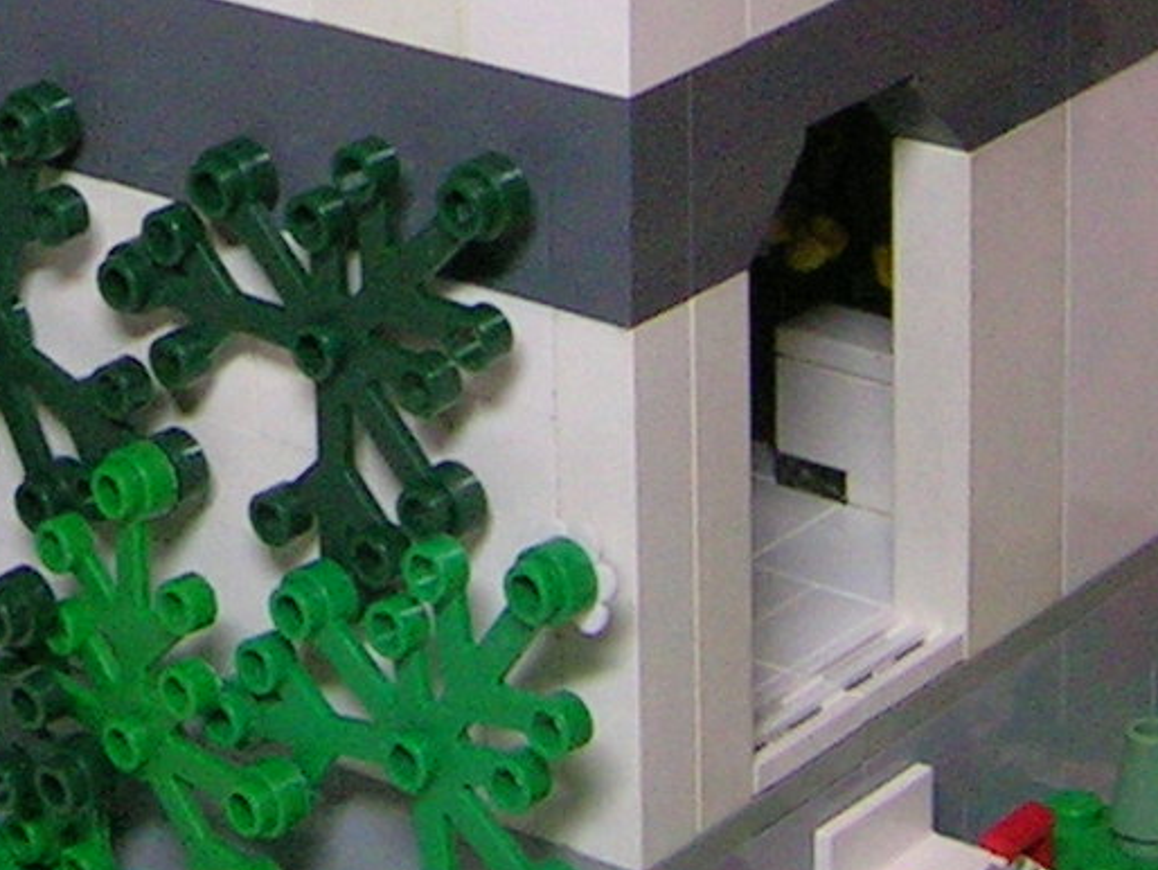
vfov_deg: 6.8
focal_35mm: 215
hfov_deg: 9.1
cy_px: -291
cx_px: -68
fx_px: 7196
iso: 200
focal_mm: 5.4
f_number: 2.8
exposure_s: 1/65.9
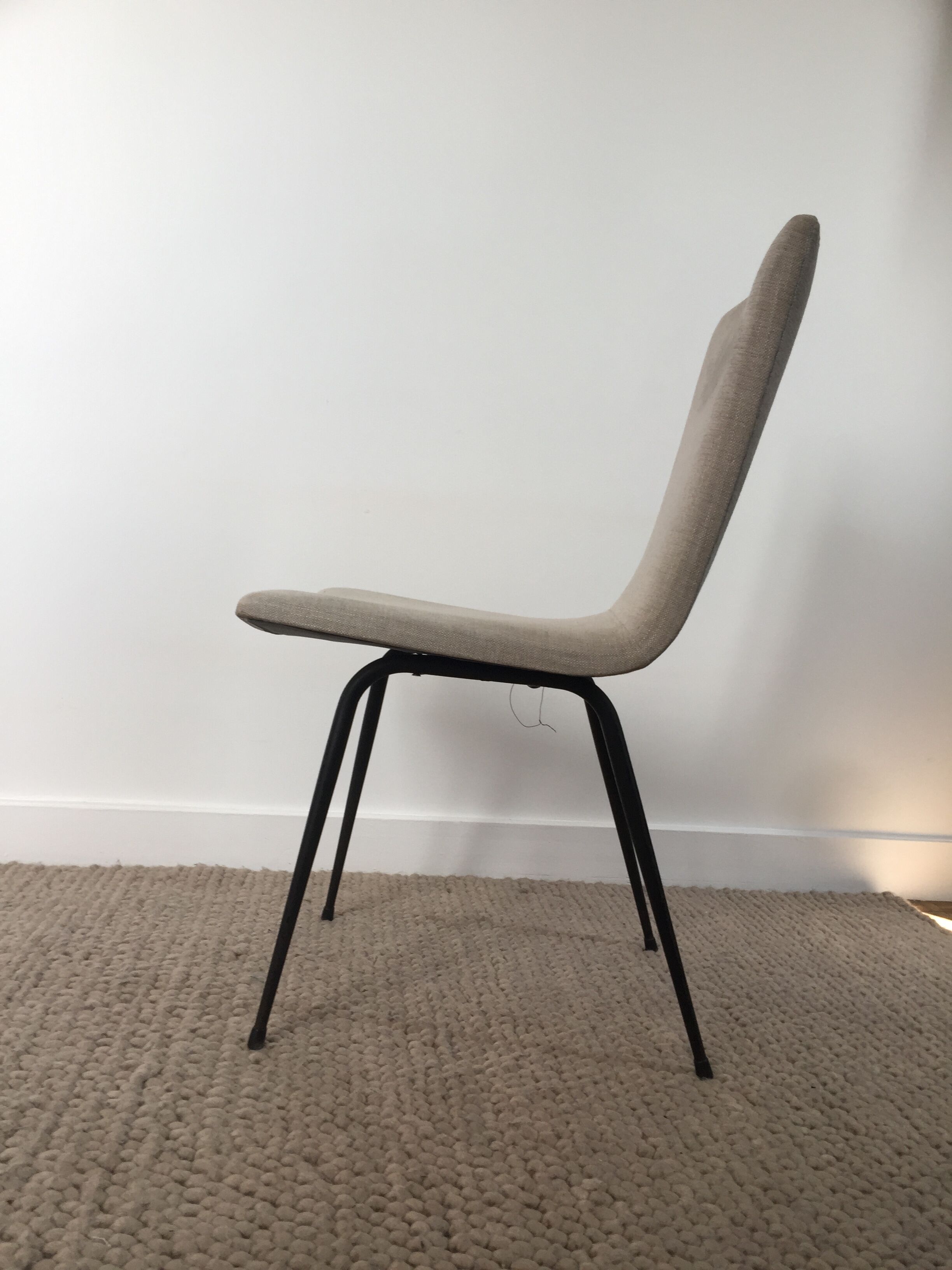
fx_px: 1063
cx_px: 476
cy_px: 635
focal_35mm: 29
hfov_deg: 48.2
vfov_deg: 61.7
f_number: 2.2
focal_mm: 4.15
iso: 40
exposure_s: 1/100
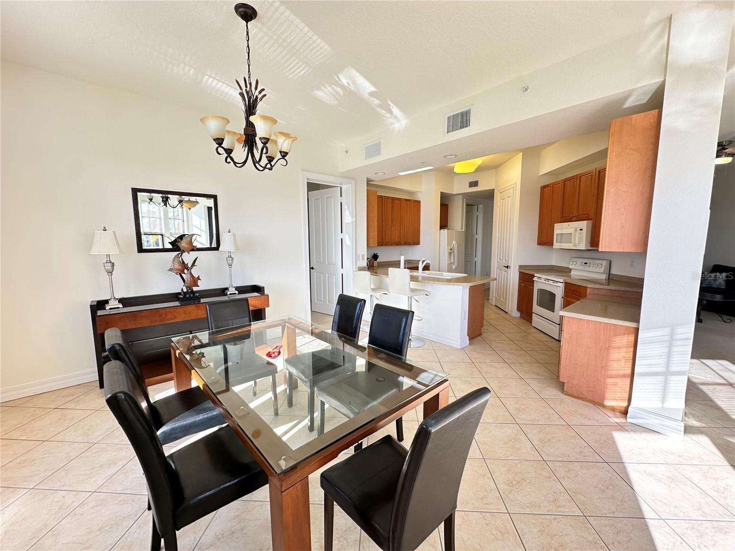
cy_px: 276
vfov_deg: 85.7
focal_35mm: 14
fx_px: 297
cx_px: 368
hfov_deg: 102.1
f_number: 2.2
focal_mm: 2.22
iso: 100
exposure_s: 1/99
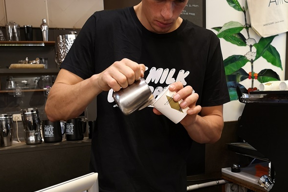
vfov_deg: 34.5
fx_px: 304
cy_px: 139
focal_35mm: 38
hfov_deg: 50.7
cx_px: 143
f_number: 1.8
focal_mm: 3.95
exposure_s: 1/33.3
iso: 200
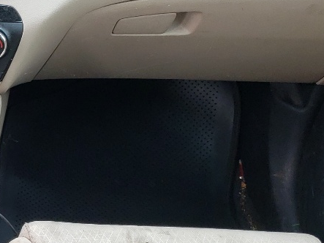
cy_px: 180
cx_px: -157
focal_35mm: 94
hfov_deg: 18.6
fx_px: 880
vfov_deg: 15.7
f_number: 1.5
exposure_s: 1/159
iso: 50
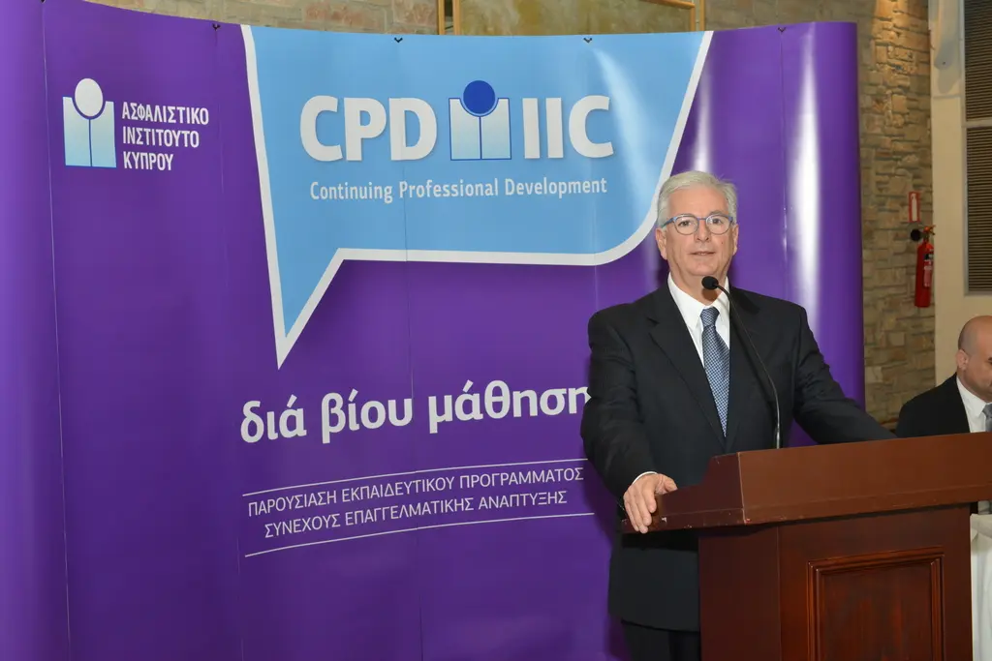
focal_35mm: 52
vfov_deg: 26.0
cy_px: 330
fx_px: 1433
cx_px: 496
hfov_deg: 38.2
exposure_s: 1/60
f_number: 9
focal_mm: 52
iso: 2000
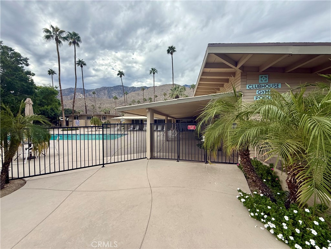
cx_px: 166
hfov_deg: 102.1
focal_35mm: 14
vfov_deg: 85.7
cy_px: 124
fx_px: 134
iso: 64
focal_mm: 2.22
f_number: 2.2
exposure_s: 1/1431
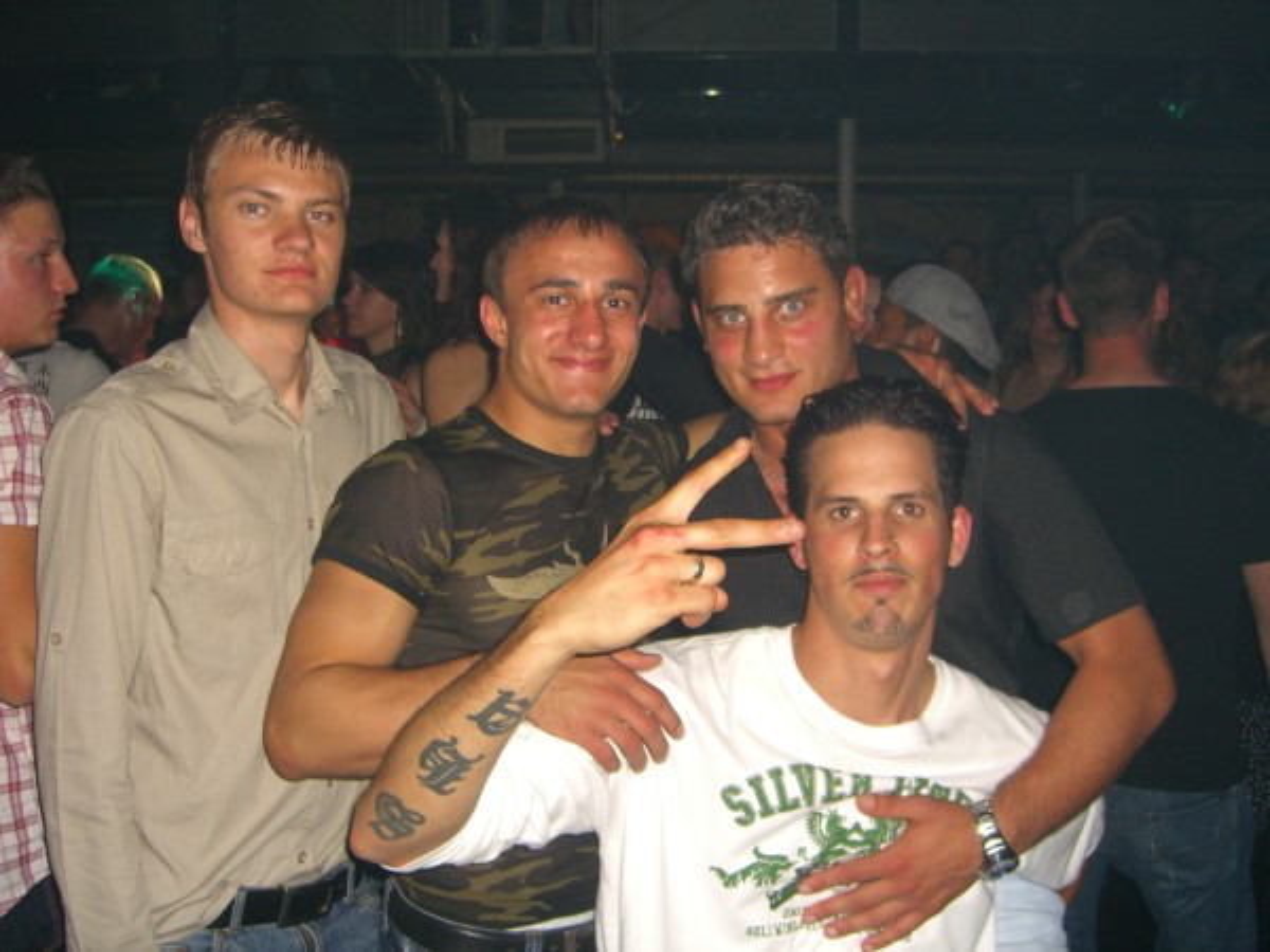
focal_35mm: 38
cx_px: 635
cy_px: 476
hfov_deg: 49.0
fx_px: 1394
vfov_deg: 37.7
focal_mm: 7.9
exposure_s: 1/60
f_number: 2.8
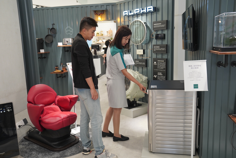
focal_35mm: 32
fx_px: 210
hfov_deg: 58.7
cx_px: 118
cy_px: 79
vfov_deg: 41.2
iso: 1250
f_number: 4
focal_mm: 32
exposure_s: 1/160
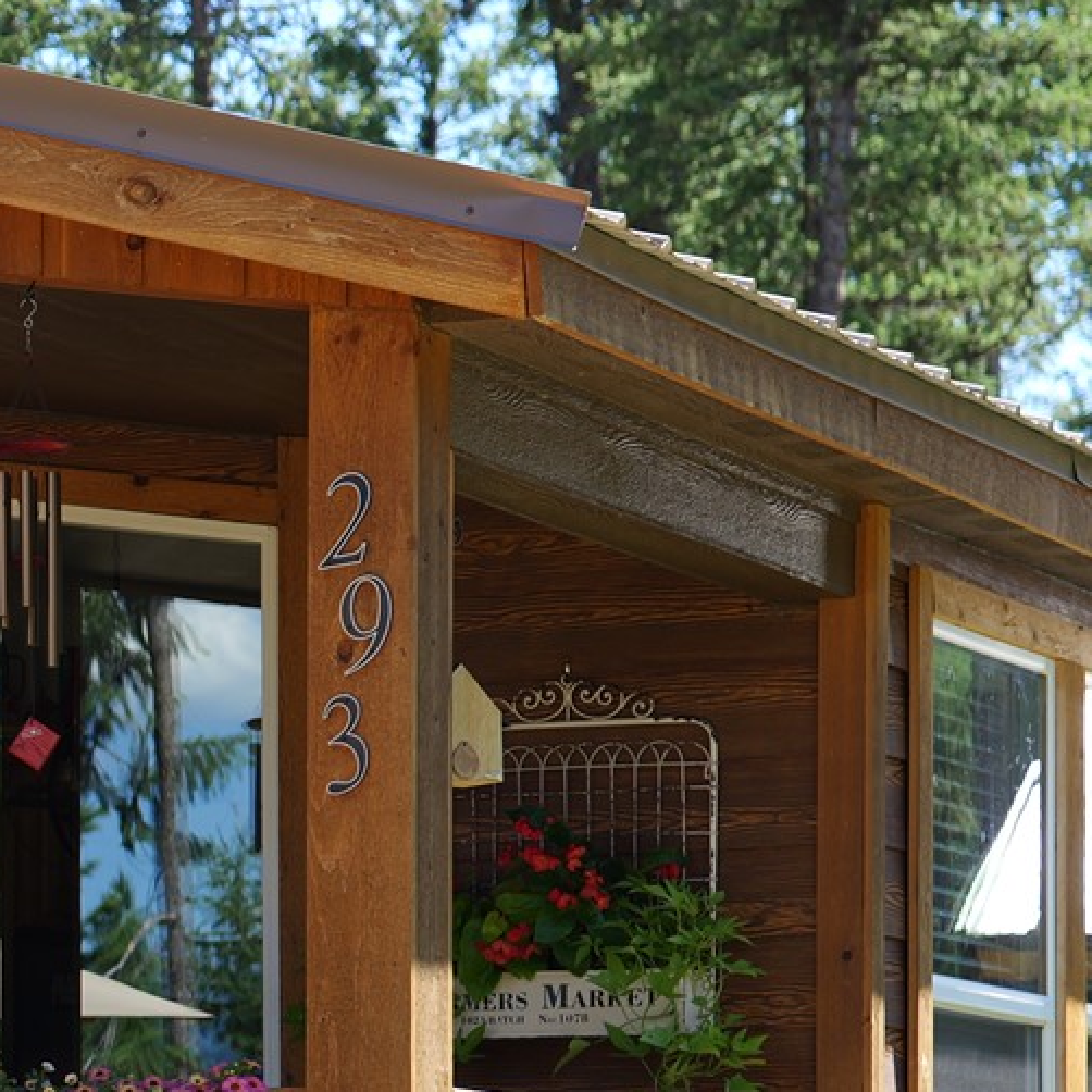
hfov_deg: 8.9
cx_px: -1207
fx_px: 6567
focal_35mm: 184
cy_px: 1109
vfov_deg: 9.4
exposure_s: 1/320
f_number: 3.2
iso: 100
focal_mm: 50
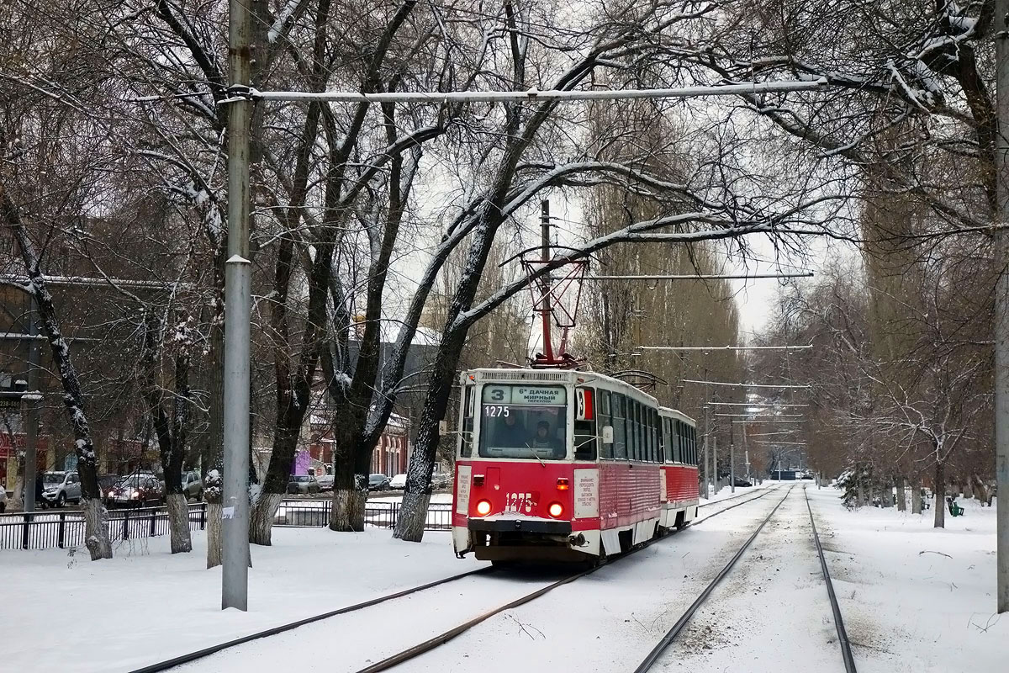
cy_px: 336
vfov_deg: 19.2
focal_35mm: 71
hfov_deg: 28.5
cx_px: 504
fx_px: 1990
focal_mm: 26.26
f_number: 4
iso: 640
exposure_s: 1/500
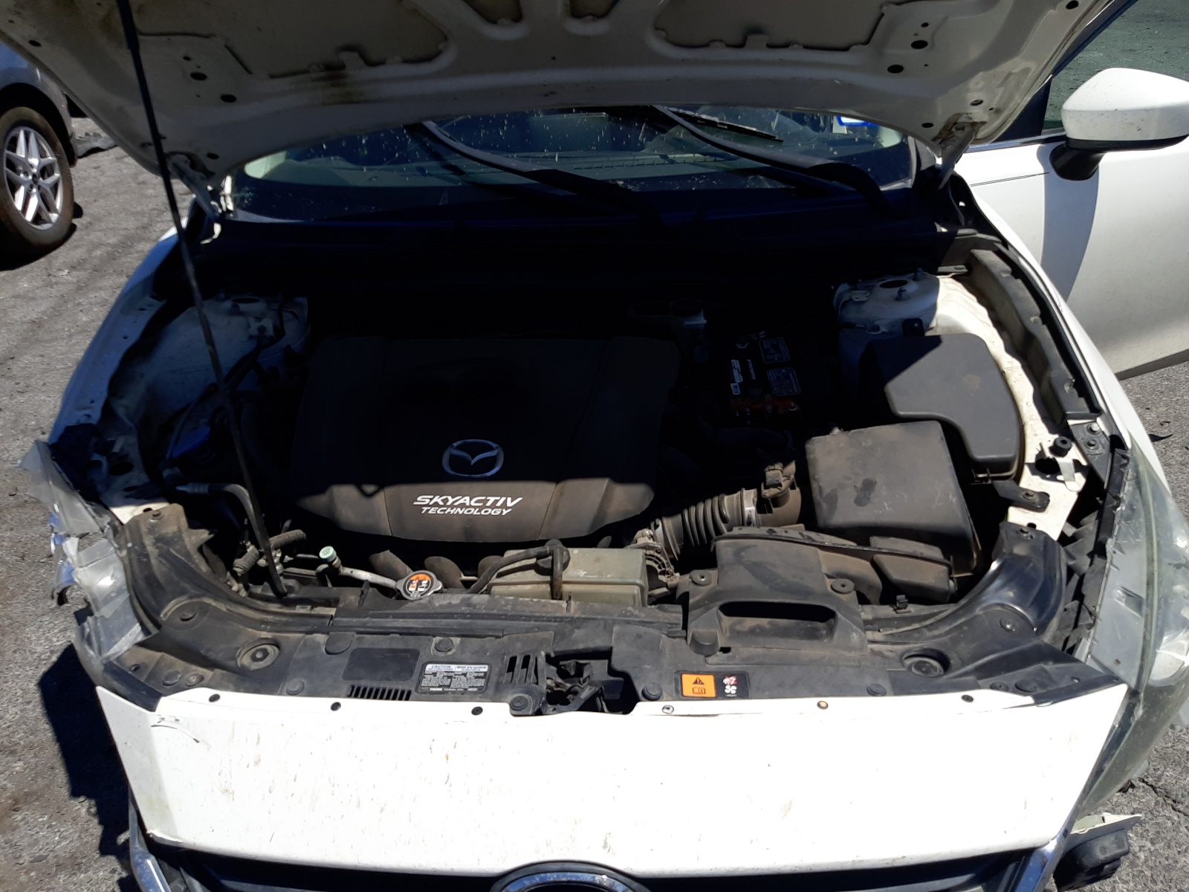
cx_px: 594
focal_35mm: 26
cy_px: 446
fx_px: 893
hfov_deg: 67.3
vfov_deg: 53.1
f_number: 1.7
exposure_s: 1/5000
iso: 40
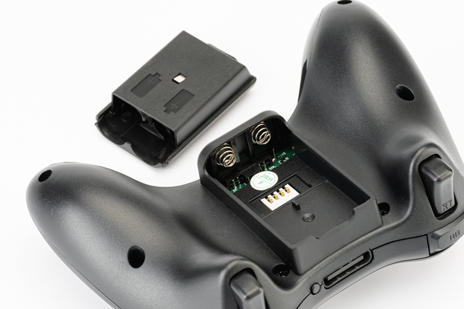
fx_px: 2023
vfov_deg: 8.7
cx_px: 232
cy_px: 154
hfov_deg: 13.1
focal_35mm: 157
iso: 80
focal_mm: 105
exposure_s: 1/125
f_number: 13
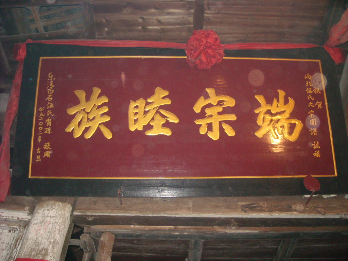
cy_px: 130
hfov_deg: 52.6
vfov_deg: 40.7
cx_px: 174
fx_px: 352
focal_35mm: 35
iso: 400
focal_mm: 5.7
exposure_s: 1/60
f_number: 2.8
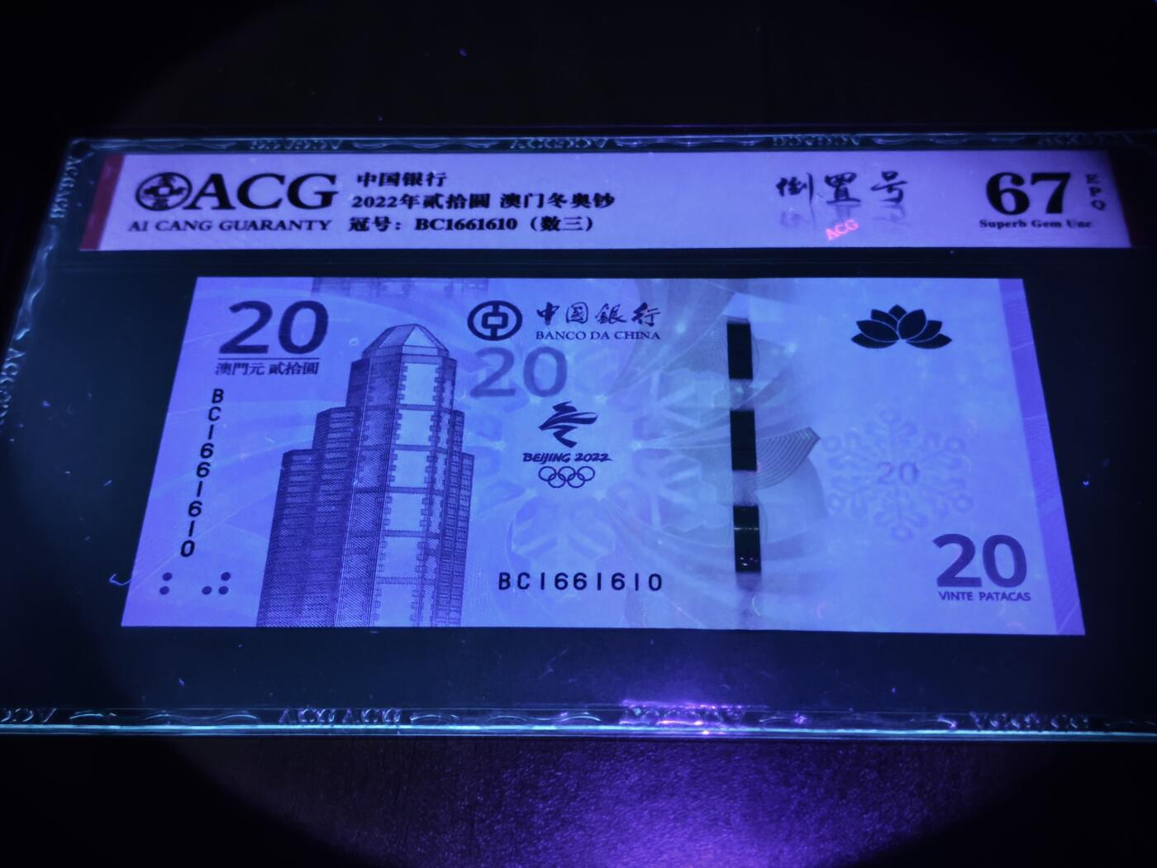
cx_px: 578
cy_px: 434
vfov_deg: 29.1
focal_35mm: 50
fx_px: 1671
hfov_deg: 38.2
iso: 3200
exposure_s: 1/20
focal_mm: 5.85
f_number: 1.63
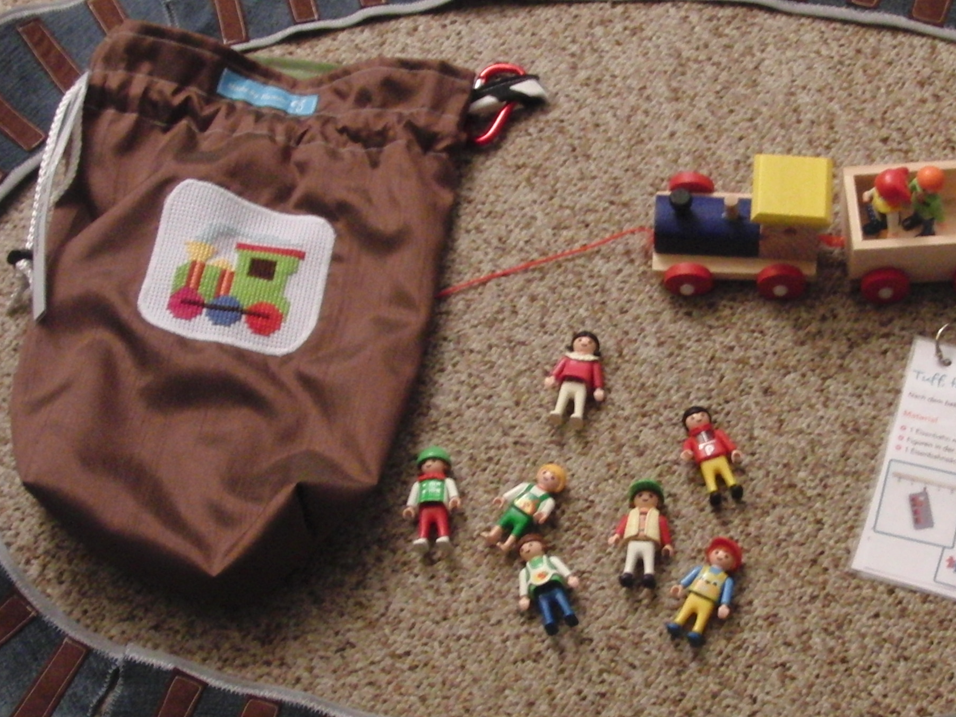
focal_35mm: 71
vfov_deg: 20.7
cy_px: 447
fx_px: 1961
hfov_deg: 27.2
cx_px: 635
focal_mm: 6.42
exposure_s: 1/13
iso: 400
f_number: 3.6
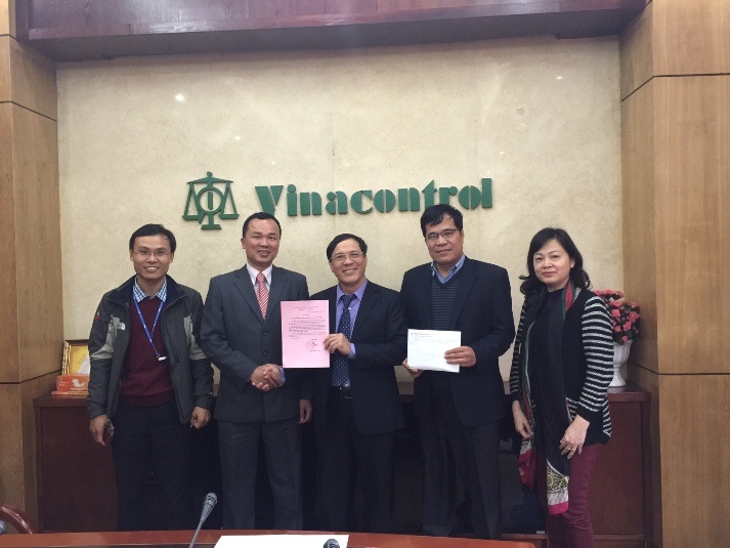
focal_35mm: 29
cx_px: 365
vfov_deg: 48.2
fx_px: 612
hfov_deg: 61.7
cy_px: 274
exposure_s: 1/10
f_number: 2.2
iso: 100
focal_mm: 4.15
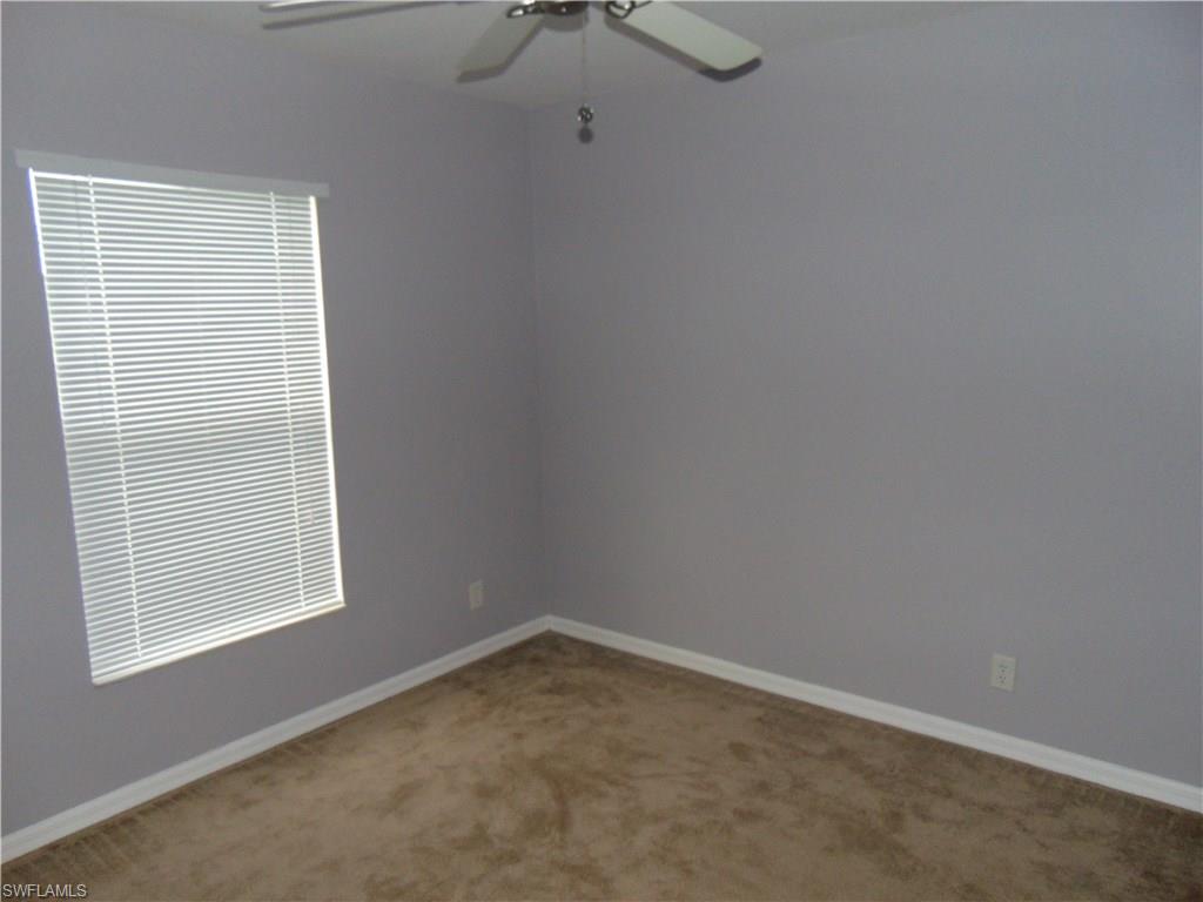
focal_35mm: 25
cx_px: 602
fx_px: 869
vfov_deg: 54.9
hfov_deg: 69.4
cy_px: 451
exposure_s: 1/30
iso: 200
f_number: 3
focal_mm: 4.5
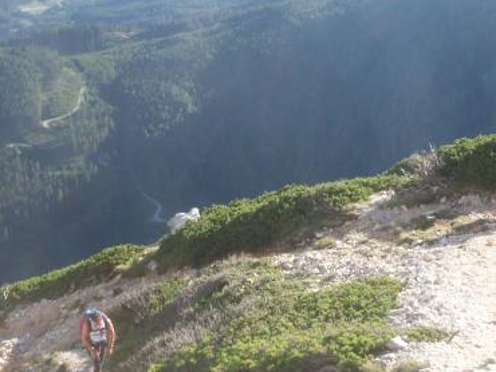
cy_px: 169
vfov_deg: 22.9
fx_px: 918
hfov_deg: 29.5
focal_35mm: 64
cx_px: 401
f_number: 7.1
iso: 50
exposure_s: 1/60
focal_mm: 7.7
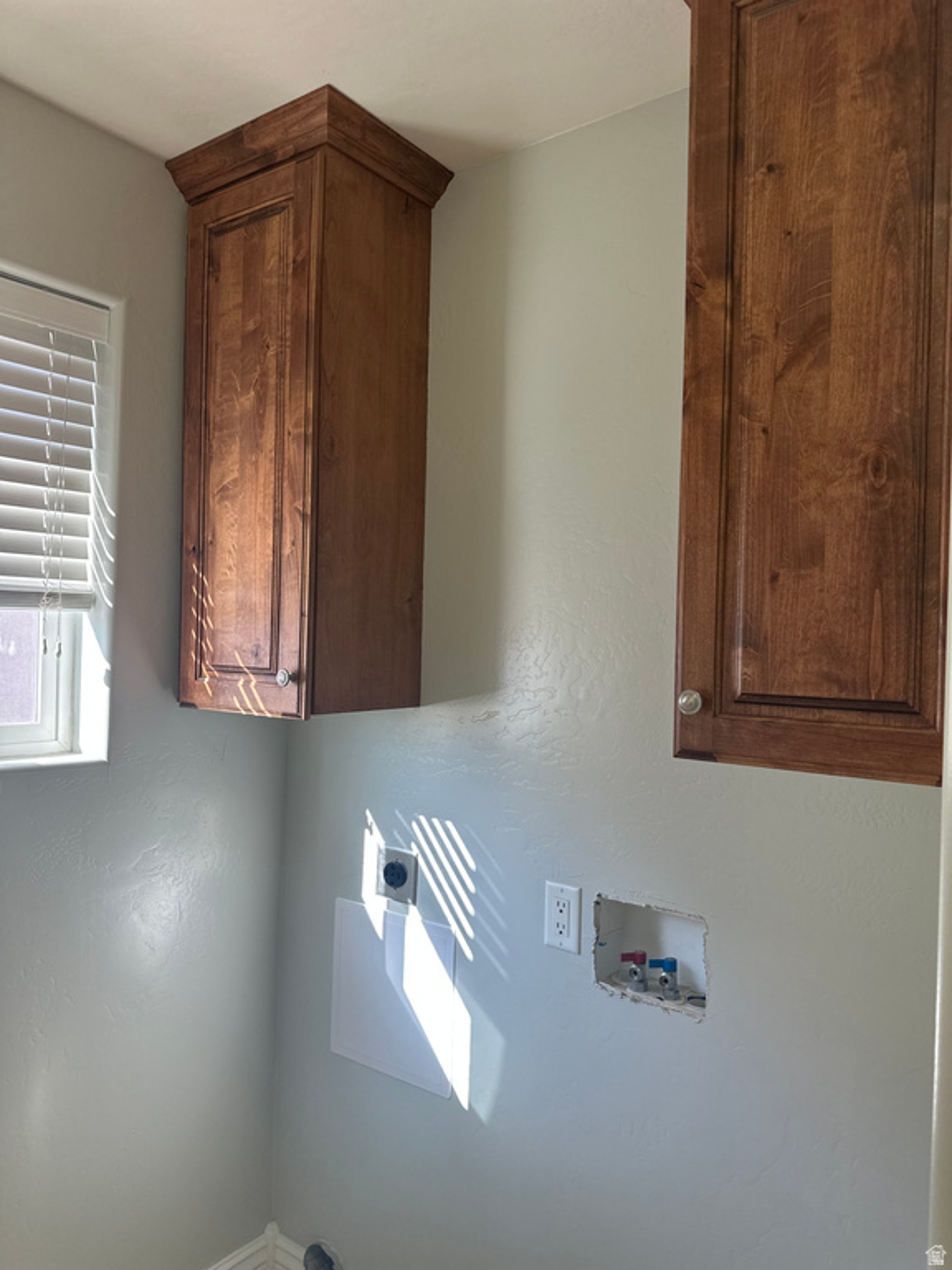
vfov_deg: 71.6
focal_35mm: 24
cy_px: 635
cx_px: 476
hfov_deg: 56.8
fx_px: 880
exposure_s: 1/124
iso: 80
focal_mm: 6.86
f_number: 1.78
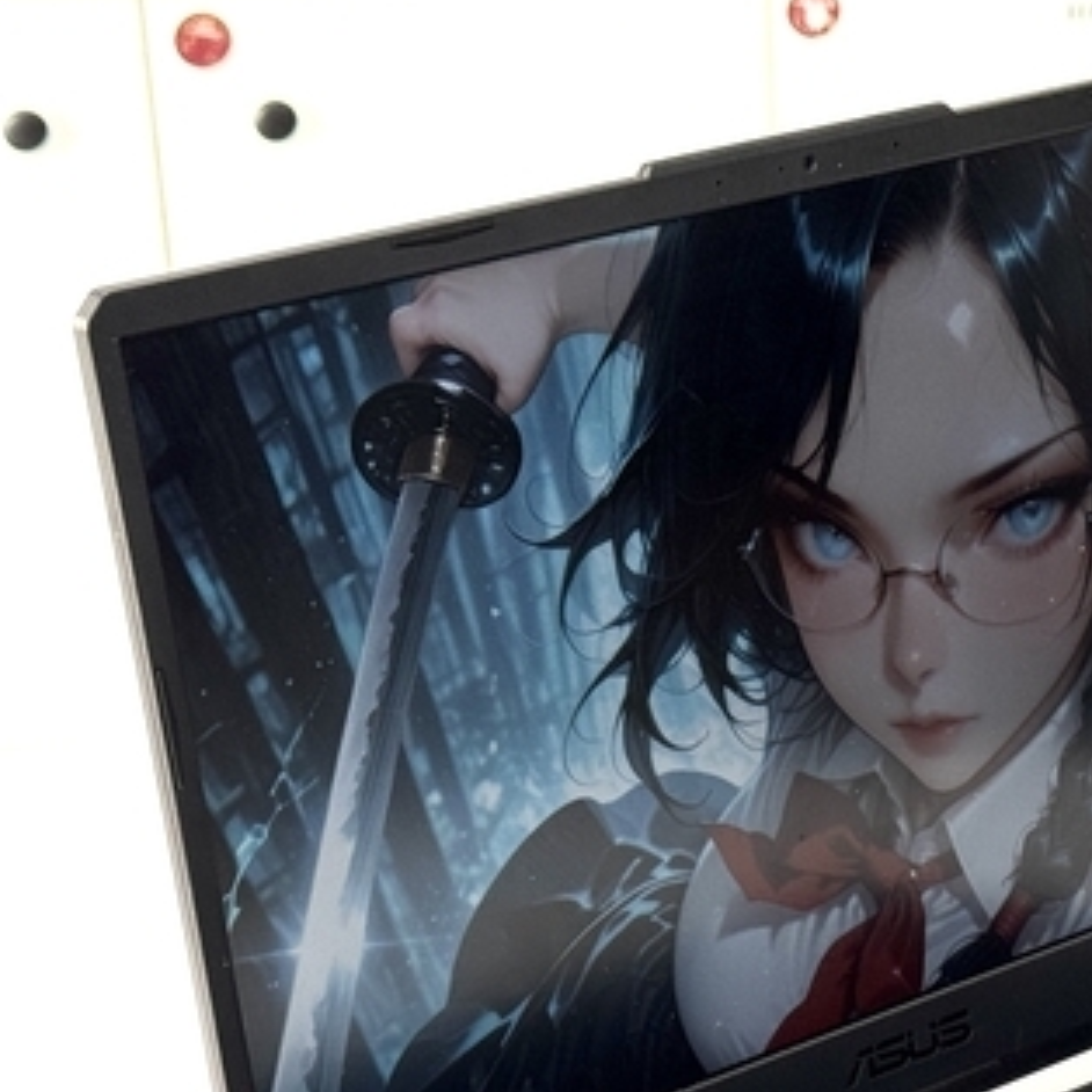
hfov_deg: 15.8
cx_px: 1078
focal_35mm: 108
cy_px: 1022
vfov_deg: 15.9
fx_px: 3855
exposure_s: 1/93
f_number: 1.78
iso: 100
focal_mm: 6.76
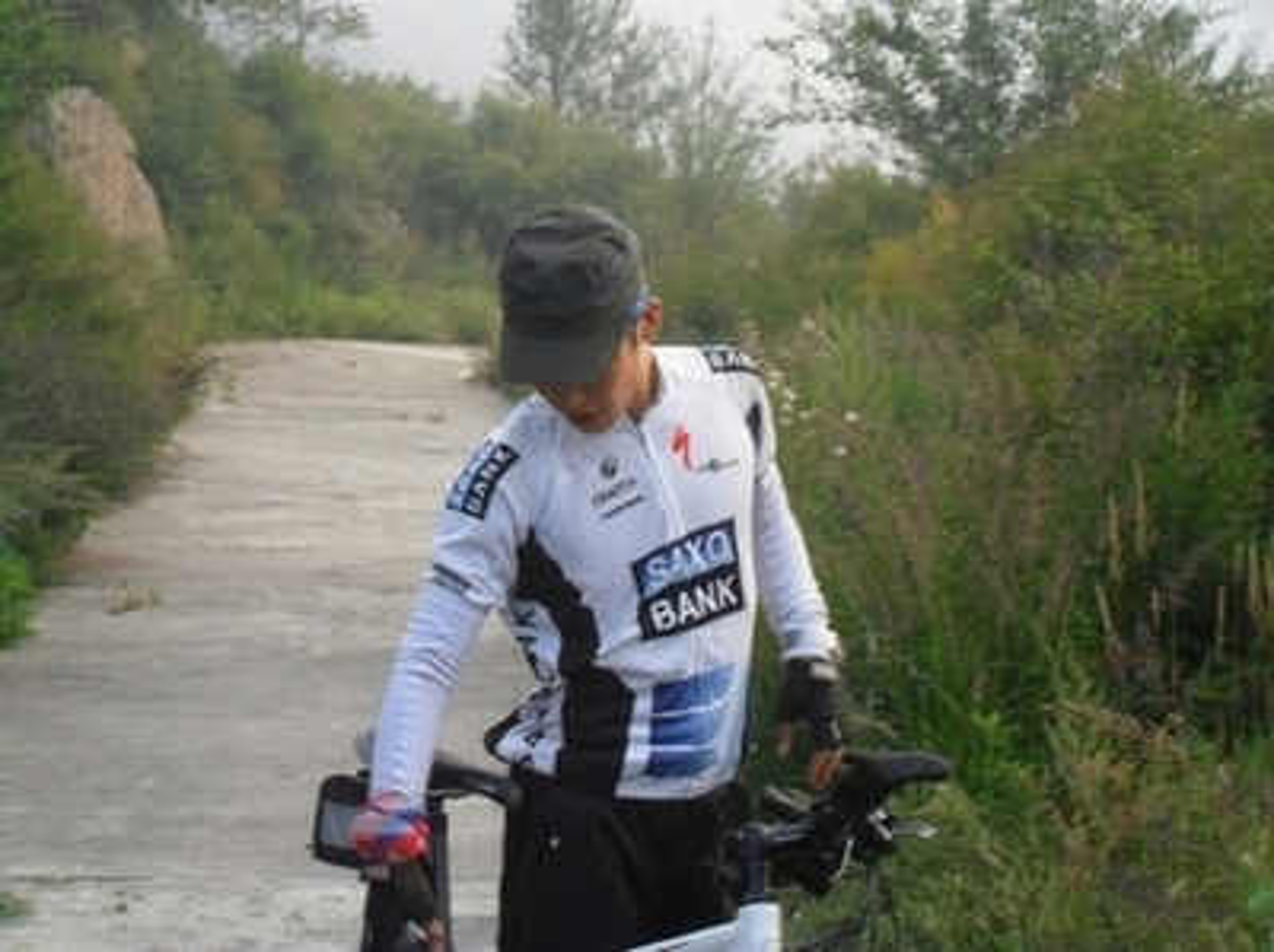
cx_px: 637
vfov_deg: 14.1
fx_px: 3860
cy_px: 476
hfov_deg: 18.7
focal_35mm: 105
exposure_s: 1/30
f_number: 5.8
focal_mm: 18.9
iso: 200
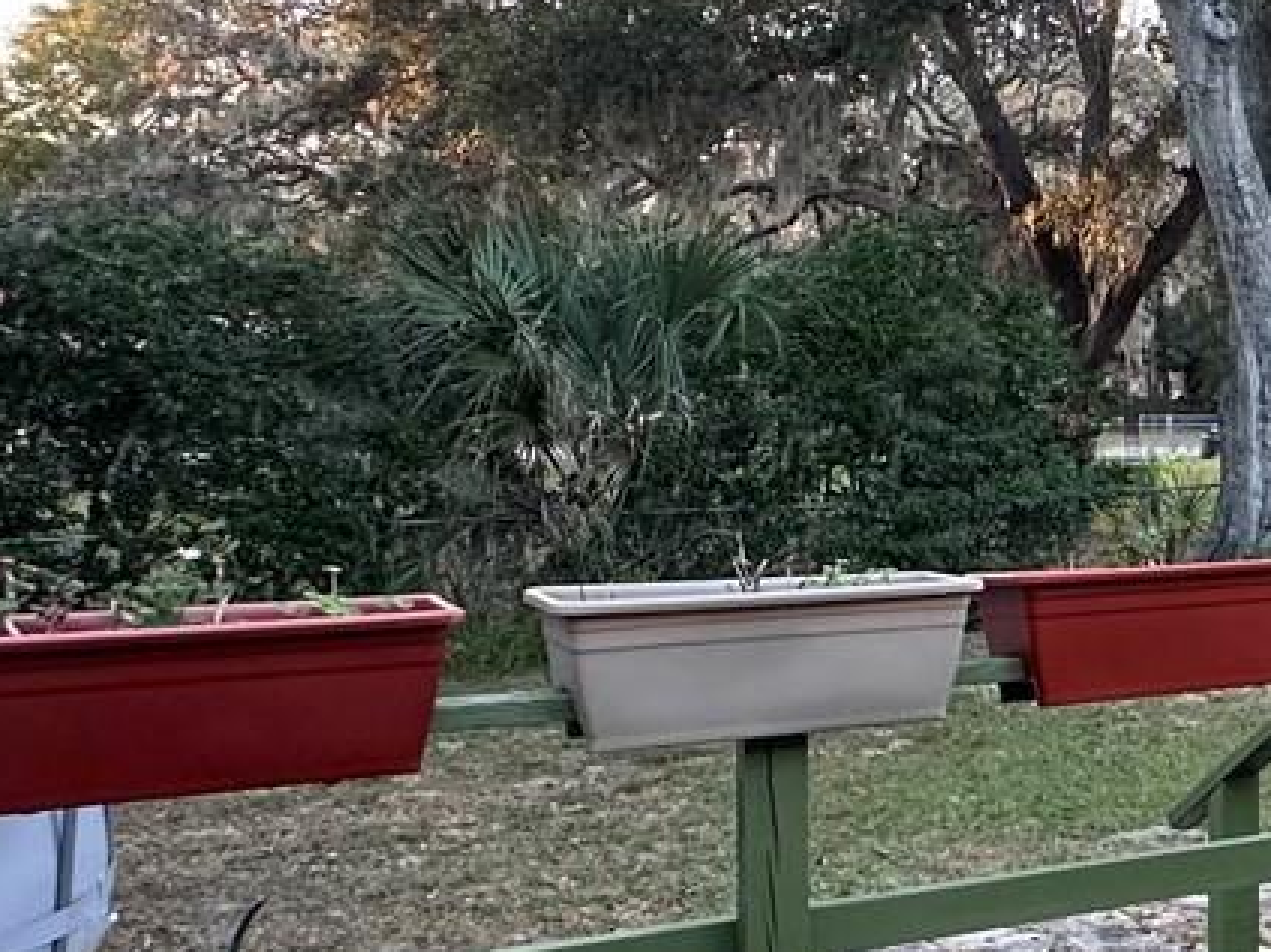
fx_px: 1945
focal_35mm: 53
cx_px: 1764
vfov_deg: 27.5
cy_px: 441
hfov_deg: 28.0
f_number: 2.2
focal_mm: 2.22
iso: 160
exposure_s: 1/99
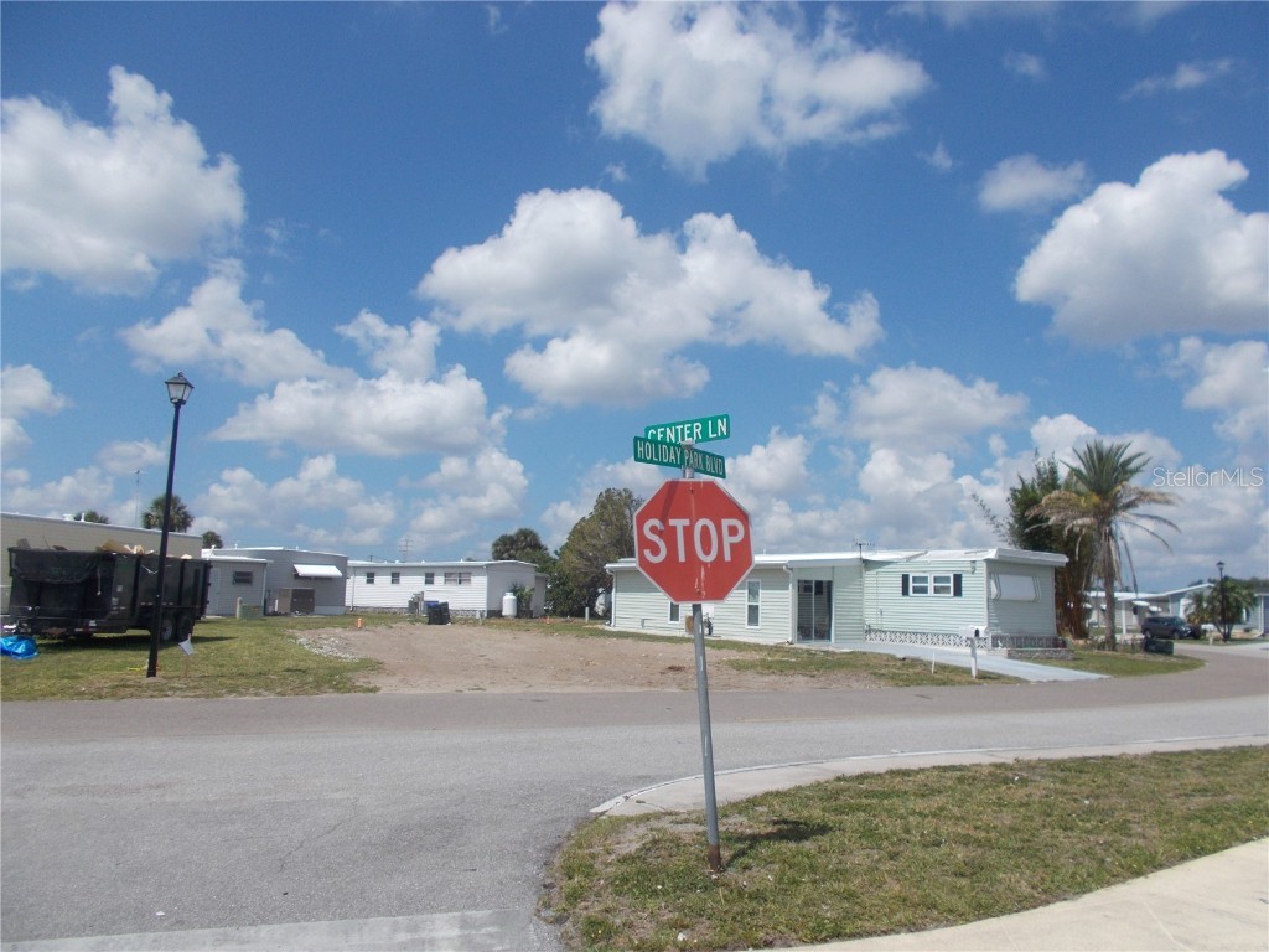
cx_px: 634
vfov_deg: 53.1
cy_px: 476
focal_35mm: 26
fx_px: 953
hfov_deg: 67.3
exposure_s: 1/320
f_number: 8
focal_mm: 4.6
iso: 80
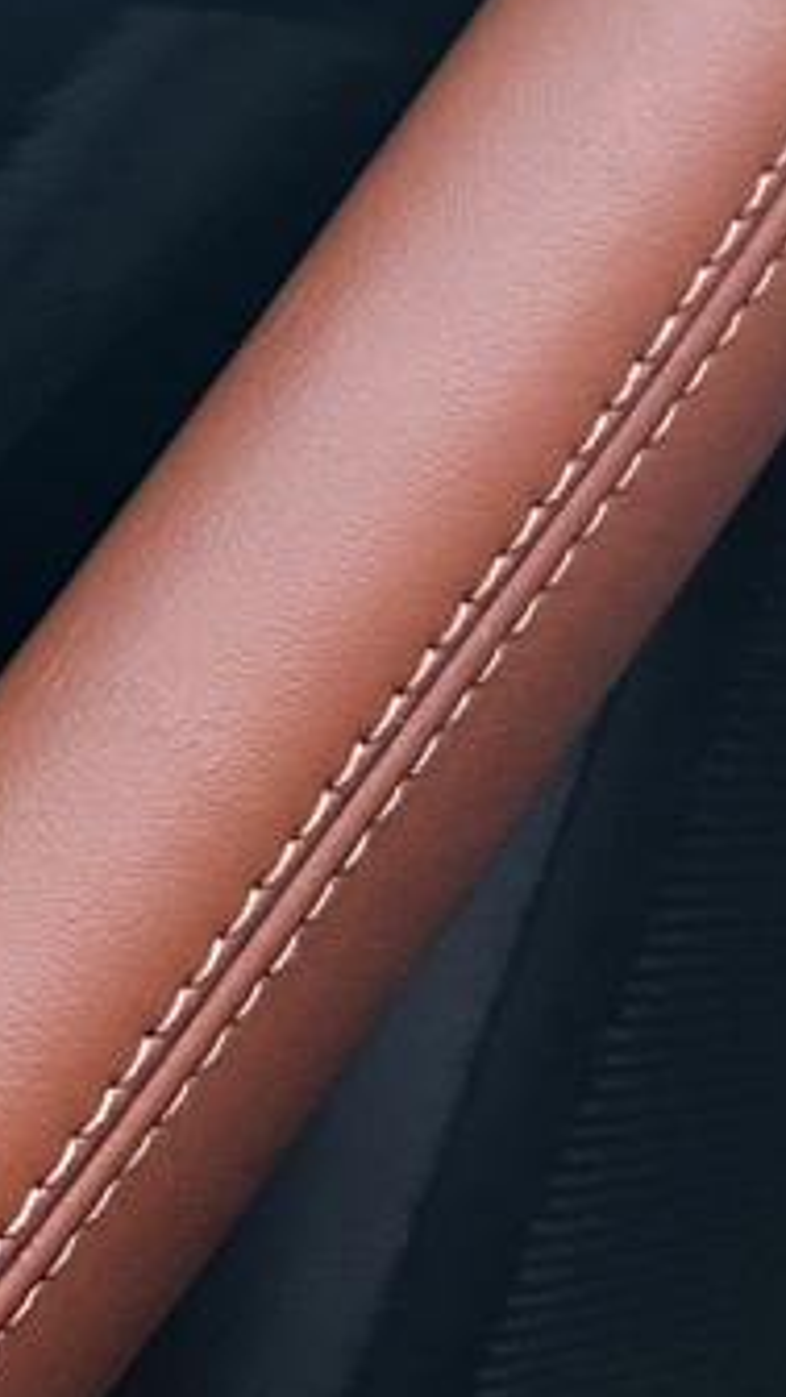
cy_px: -116
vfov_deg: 18.0
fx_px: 4261
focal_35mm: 115
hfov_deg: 9.8
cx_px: -746
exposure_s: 1/60
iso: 320
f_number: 1.5
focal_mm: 5.7
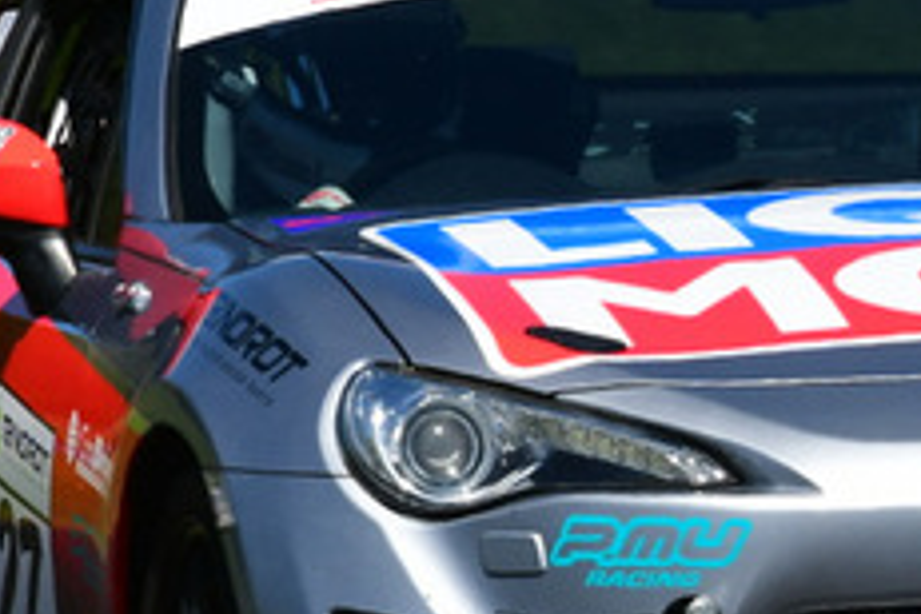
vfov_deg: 0.5
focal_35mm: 2596
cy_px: 195
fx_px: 66409
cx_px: 1013
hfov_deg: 0.8
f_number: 11
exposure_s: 1/640
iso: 320
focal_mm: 500
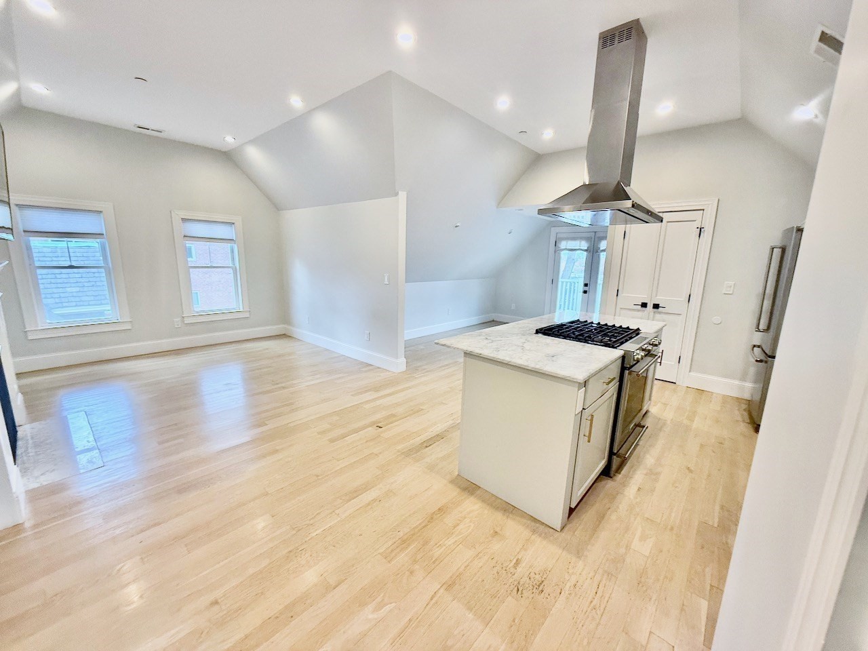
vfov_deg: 85.7
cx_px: 434
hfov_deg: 102.1
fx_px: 351
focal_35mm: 14
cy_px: 326
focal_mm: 2.22
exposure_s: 1/120
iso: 250
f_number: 2.2
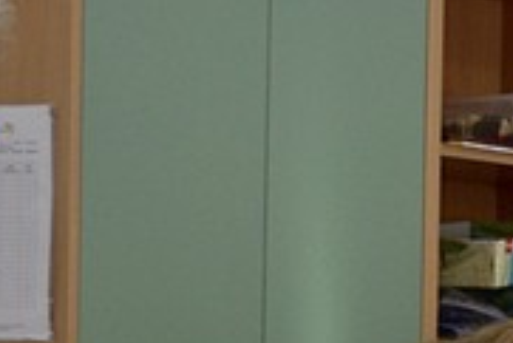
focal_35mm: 199
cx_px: 1210
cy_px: 561
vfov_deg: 6.8
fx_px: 2838
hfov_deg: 9.3
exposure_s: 1/100
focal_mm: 20
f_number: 5
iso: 400
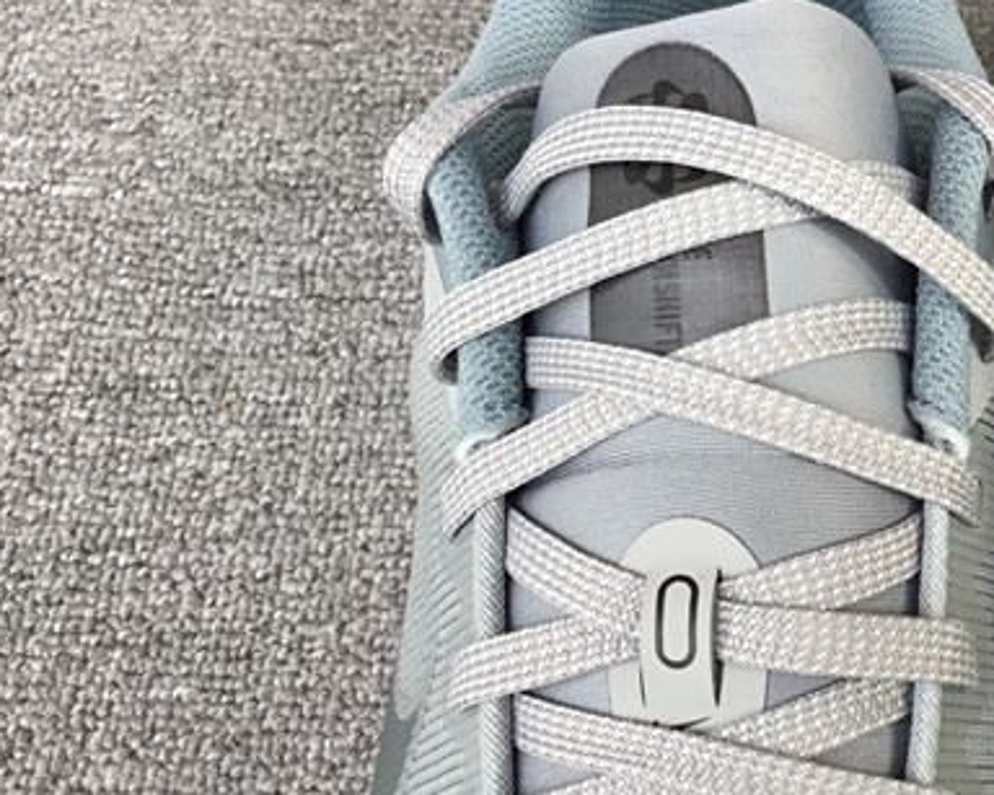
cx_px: 1090
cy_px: 470
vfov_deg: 21.5
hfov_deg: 24.9
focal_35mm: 71
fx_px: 2088
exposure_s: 1/100
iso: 32
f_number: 2.4
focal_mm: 3.3
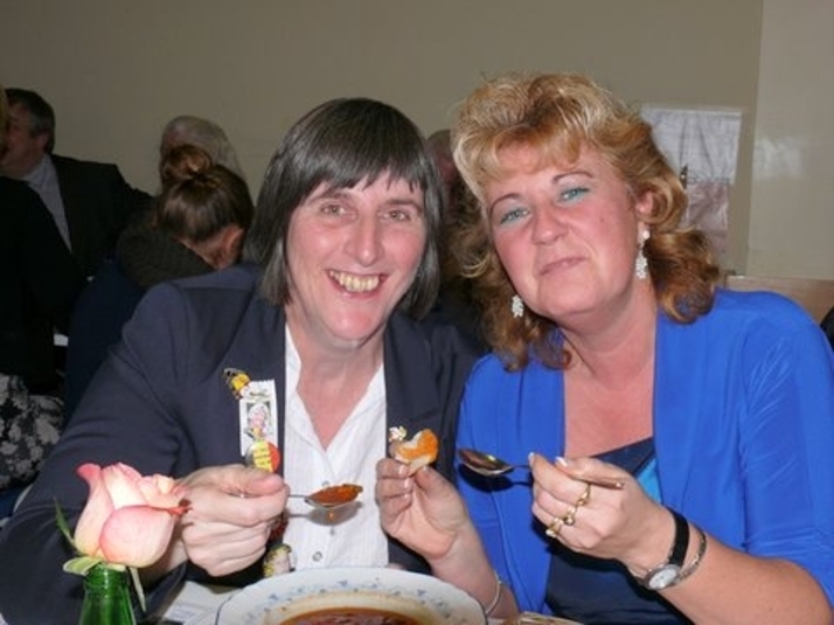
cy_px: 312
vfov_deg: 29.7
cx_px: 417
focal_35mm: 49
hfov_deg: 38.9
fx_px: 1181
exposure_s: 1/60
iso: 100
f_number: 7.1
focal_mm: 10.4
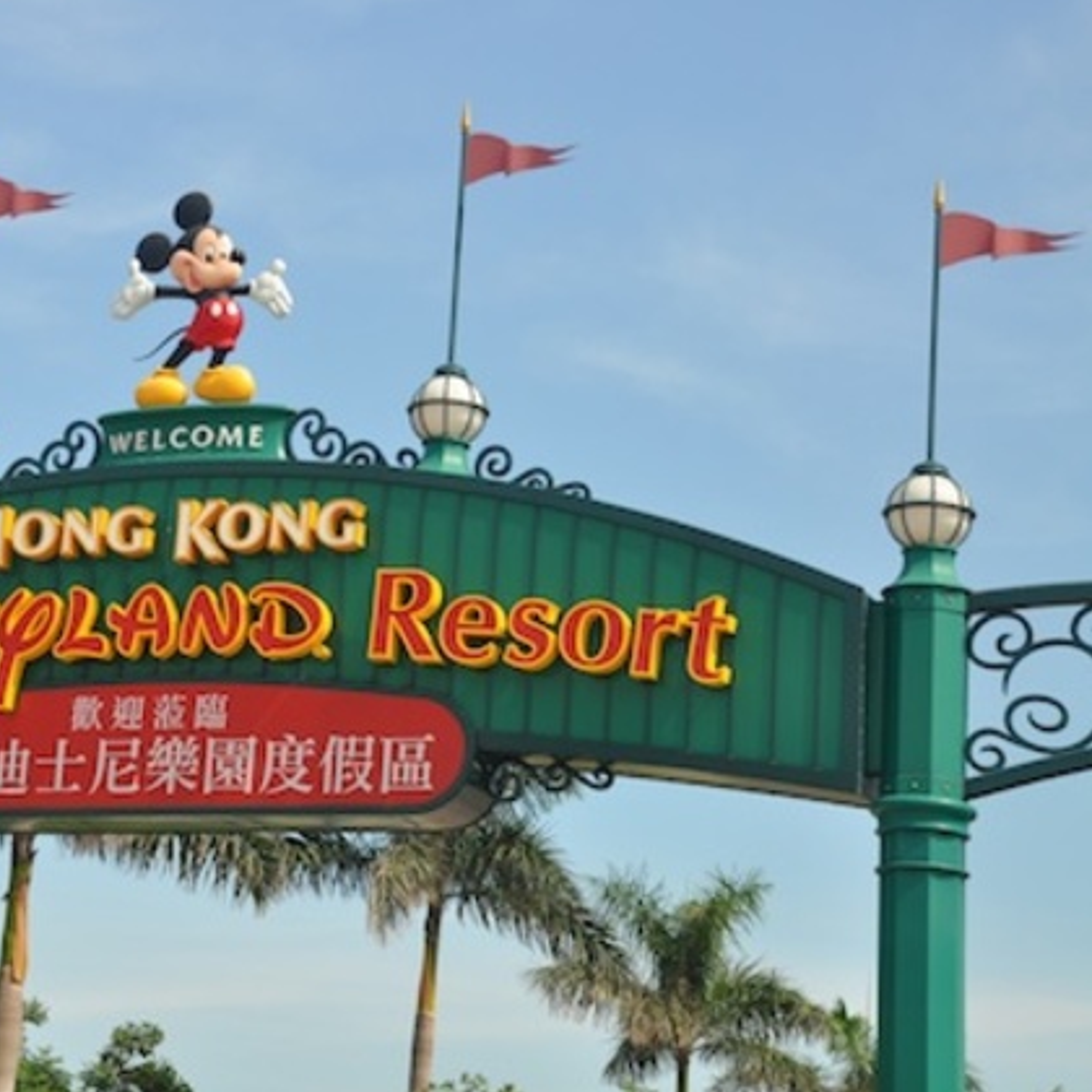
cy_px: 545
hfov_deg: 17.8
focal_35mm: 97
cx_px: 263
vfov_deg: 17.9
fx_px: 3462
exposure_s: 1/320
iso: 200
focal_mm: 50
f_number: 9
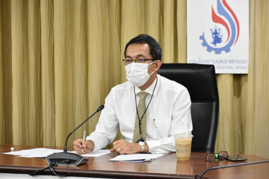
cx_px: 134
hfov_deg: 14.4
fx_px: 1065
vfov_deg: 9.6
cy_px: 90
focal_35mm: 142
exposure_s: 1/50
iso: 3200
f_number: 5.6
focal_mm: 95
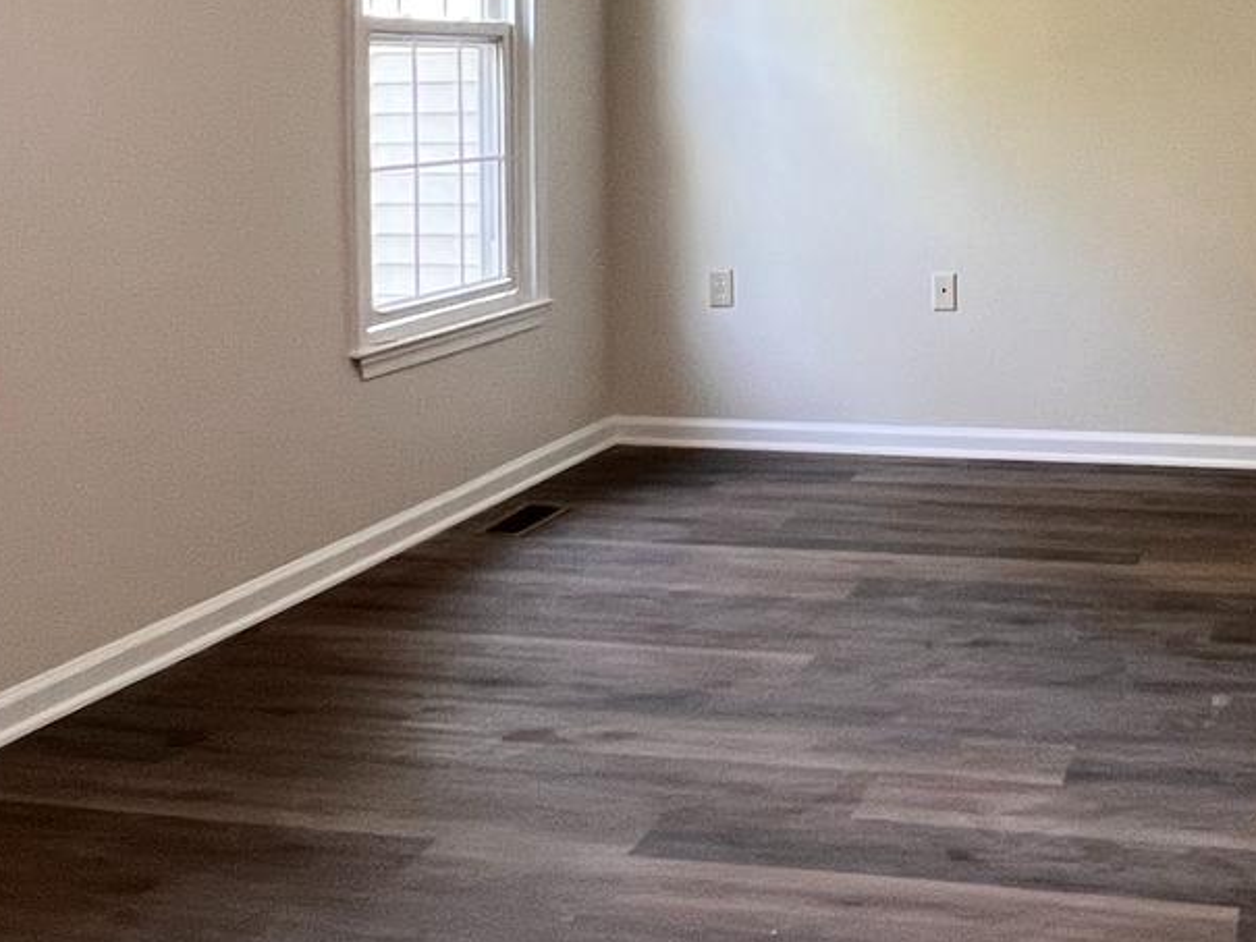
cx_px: 1001
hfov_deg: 41.2
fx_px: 1597
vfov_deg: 31.4
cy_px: 100
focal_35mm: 44
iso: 250
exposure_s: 1/60
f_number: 1.8
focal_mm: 1.57
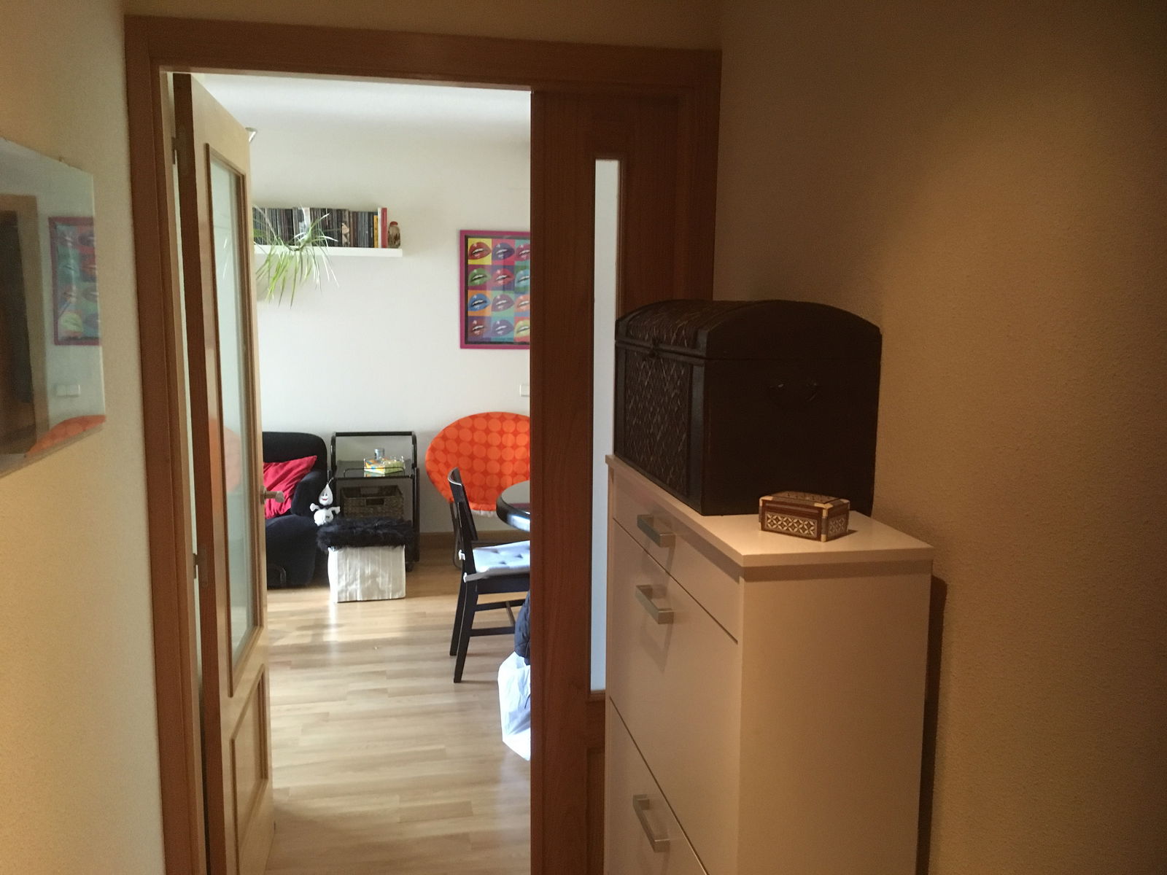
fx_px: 978
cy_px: 438
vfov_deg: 48.2
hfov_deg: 61.7
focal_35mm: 29
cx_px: 584
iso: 200
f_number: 2.2
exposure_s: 1/17
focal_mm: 4.15
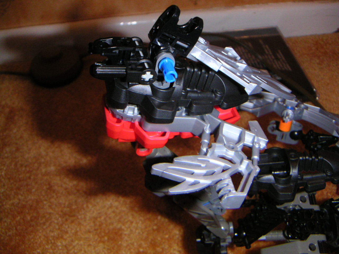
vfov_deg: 36.8
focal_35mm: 39
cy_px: 127
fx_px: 382
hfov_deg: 47.9
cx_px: 170
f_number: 6.7
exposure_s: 1/45
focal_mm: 5.1
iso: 200
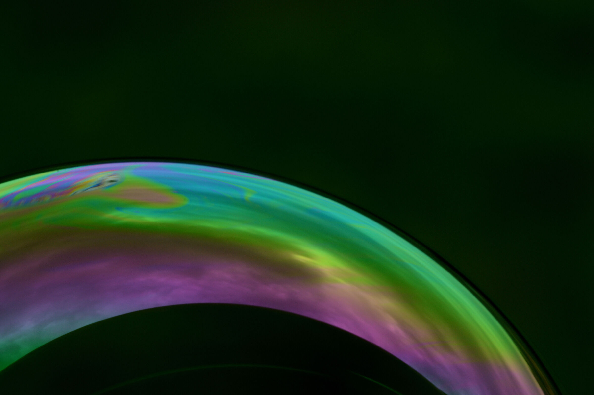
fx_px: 2597
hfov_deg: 13.1
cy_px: 198
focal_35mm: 158
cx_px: 297
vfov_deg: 8.7
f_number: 36
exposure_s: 1/15
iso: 200
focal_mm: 105
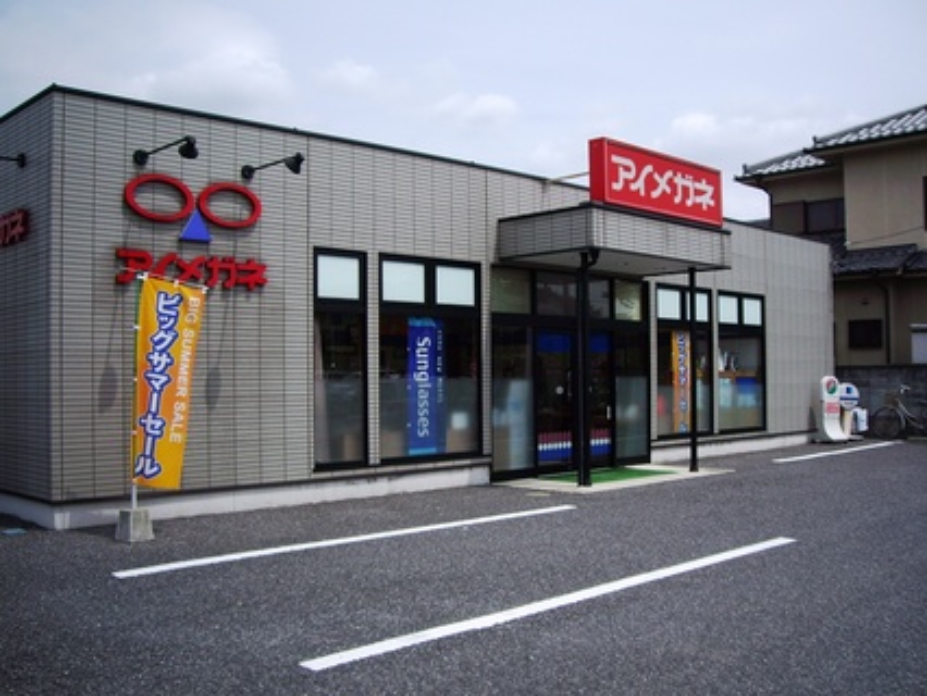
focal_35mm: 38
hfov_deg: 49.0
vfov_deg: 37.8
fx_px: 1018
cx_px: 464
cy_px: 348
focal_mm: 6.2
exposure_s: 1/800
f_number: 4.3
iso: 64
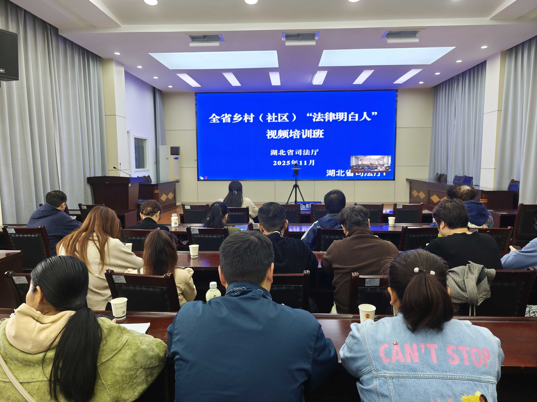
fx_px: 357
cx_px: 268
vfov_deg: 58.9
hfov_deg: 73.9
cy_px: 201
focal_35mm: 23
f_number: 1.63
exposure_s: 1/100
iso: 400
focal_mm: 8.72
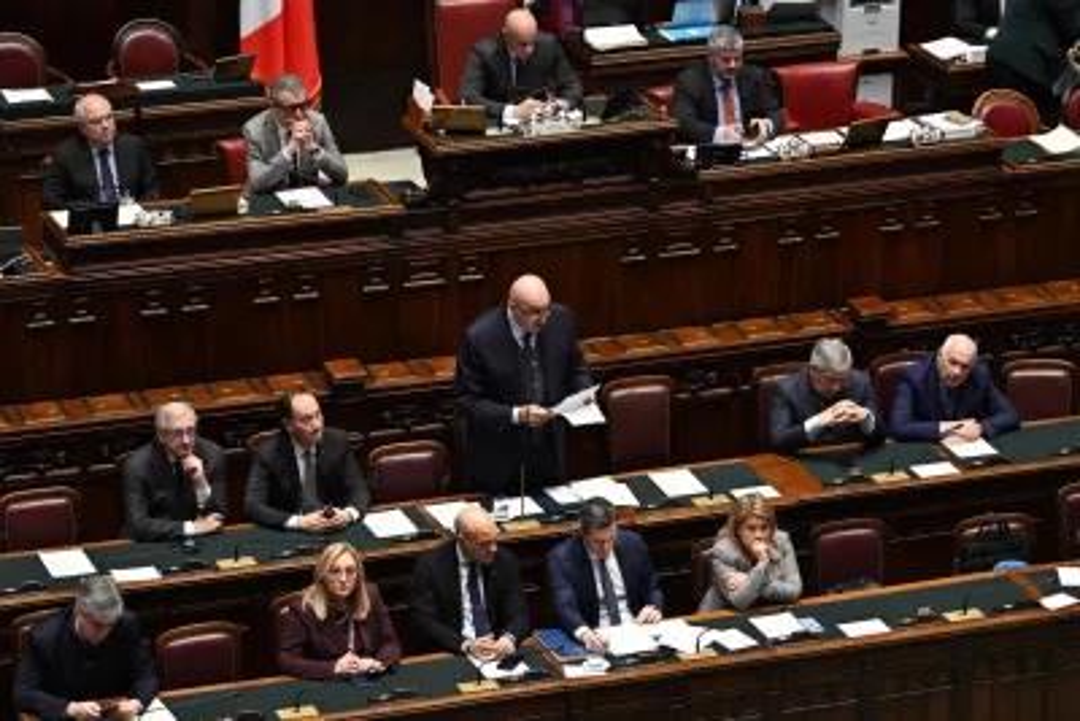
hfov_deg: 14.6
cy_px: 360
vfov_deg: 9.8
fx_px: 4201
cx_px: 540
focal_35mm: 140
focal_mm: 140
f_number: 4.8
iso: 6400
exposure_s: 1/160
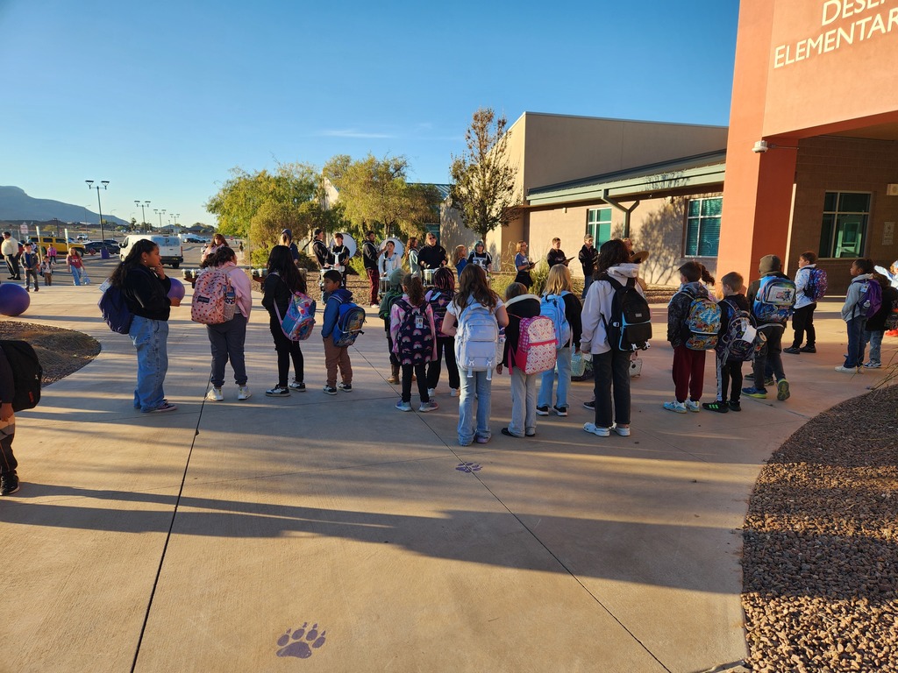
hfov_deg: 73.9
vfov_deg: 58.9
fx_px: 597
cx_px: 449
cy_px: 336
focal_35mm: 23
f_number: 1.8
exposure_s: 1/657
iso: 20
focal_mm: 5.4
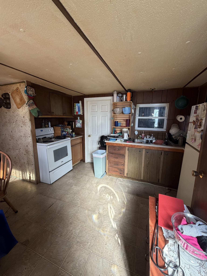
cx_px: 104
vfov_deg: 102.1
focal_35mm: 14
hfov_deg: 85.7
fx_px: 112
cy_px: 138
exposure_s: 1/121
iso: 200
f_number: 2.2
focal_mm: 2.22
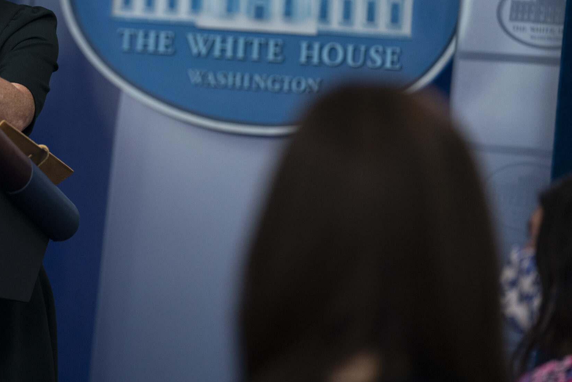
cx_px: 142
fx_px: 3734
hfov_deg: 8.7
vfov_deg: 5.8
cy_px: 90
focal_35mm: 235
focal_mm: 152
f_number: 2.8
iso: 1250
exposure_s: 1/800
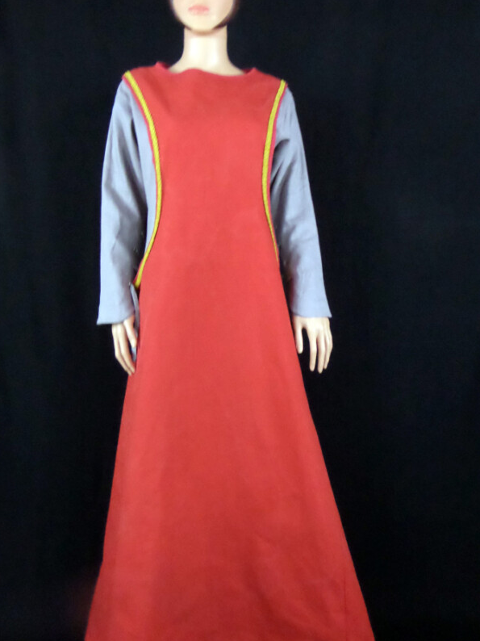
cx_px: 249
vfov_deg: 61.6
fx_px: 536
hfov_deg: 48.2
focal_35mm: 29
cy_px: 301
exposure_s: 1/20
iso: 480
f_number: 3.2
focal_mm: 4
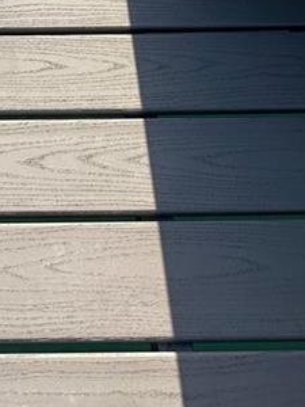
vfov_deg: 22.2
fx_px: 658
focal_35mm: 56
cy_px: -309
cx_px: 23
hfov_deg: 25.2
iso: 50
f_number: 2.2
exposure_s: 1/1715
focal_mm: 2.22
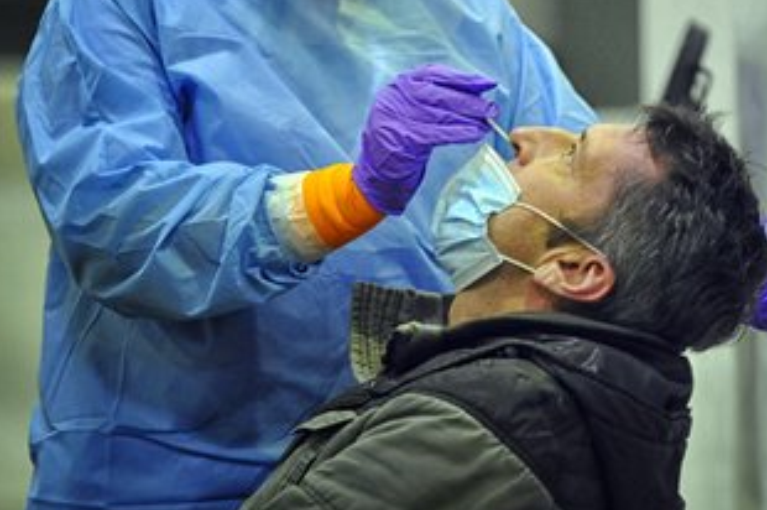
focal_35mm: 323
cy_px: 119
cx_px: 520
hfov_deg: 6.4
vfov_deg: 4.2
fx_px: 6874
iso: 3200
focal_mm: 200
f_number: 4
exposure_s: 1/60
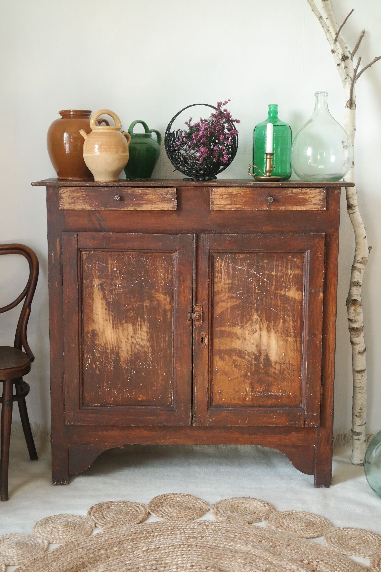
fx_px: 841
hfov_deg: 25.5
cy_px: 286
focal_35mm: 53
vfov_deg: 37.5
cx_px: 190
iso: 1600
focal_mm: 35
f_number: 5.6
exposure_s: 1/50
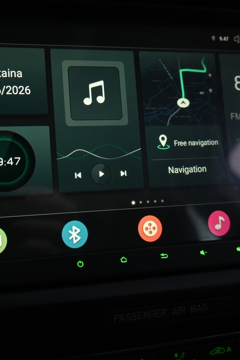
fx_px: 430
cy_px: 180
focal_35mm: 43
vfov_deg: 45.4
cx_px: 91
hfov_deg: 31.1
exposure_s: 1/25
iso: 320
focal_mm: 16
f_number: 3.5
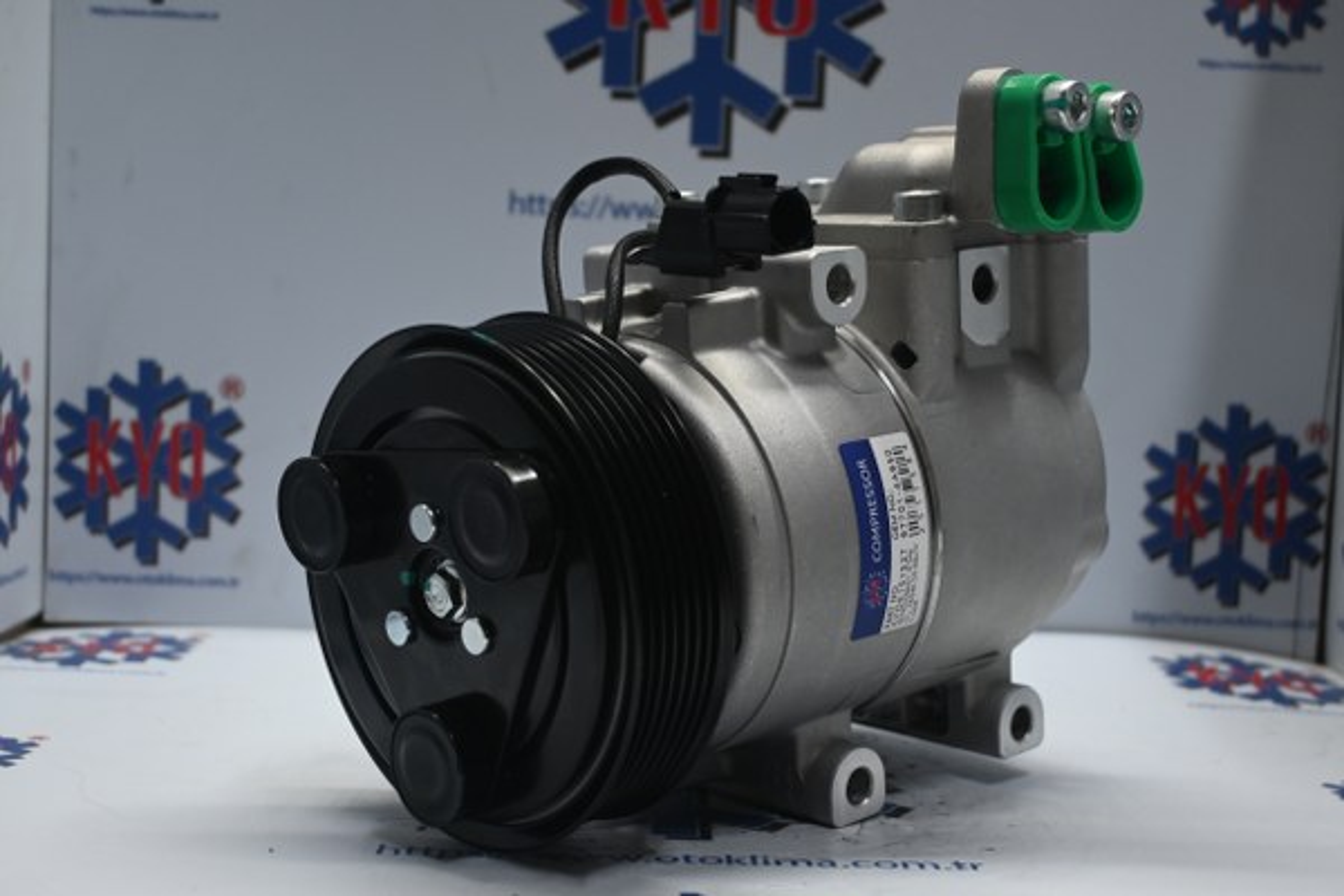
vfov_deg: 25.8
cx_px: 672
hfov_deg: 37.9
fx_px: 1960
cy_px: 448
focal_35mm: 52
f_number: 5.3
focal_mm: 35
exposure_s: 1/60
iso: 720
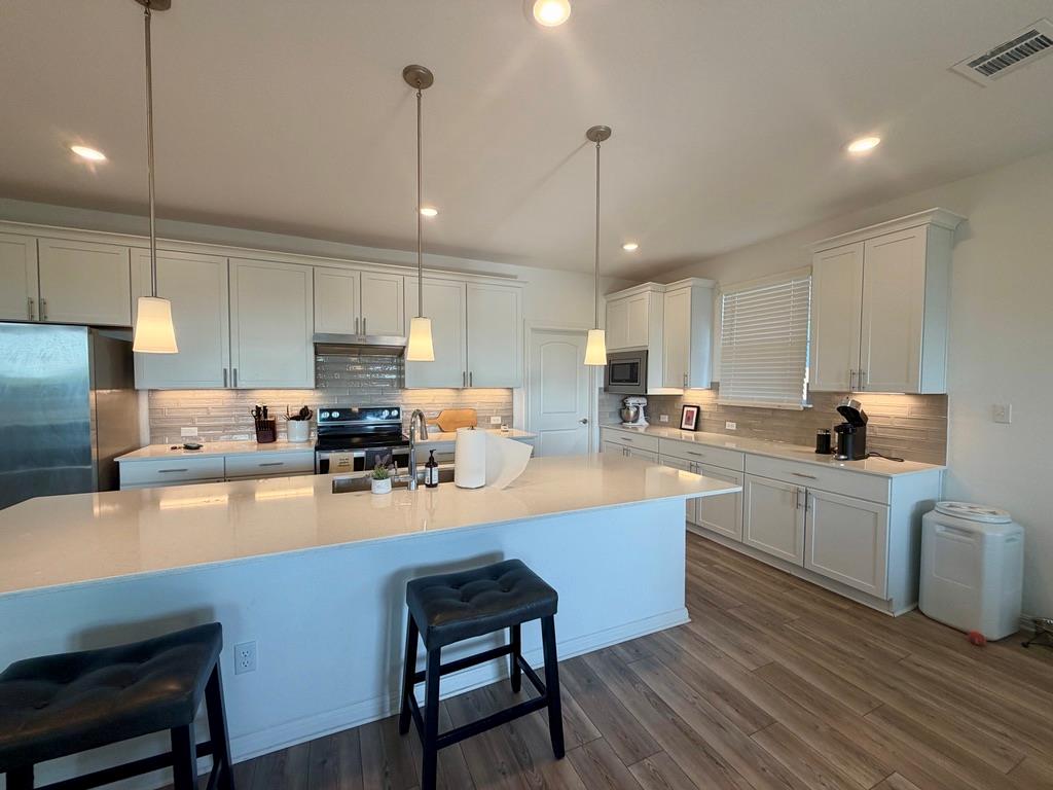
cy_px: 395
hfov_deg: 102.1
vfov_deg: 85.7
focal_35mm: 14
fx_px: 426
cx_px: 526
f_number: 2.2
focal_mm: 2.22
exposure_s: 1/120
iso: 80
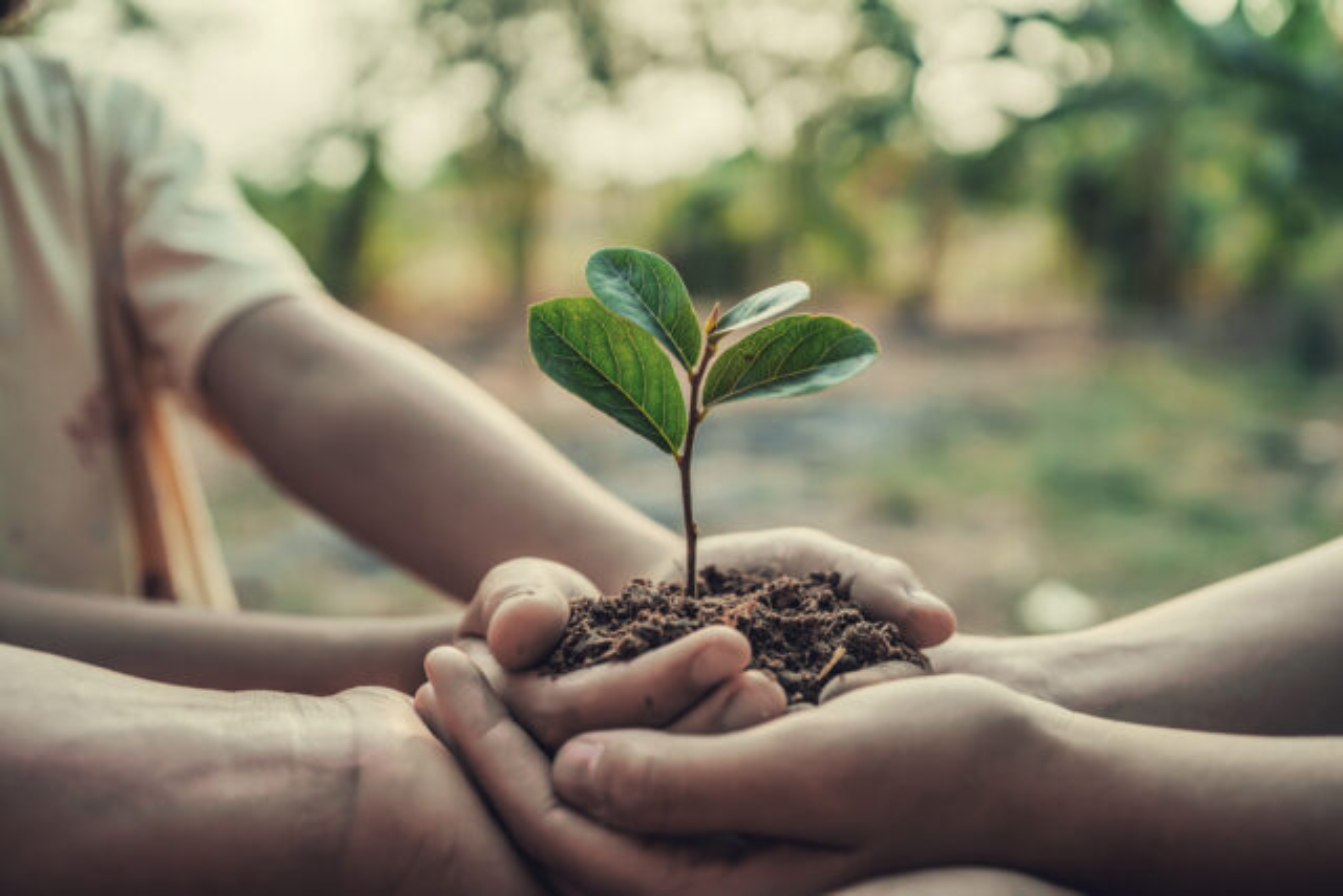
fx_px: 1306
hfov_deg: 54.4
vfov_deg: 37.9
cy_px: 448
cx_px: 672
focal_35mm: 35
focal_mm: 35
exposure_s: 1/1250
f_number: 3.5
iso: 400
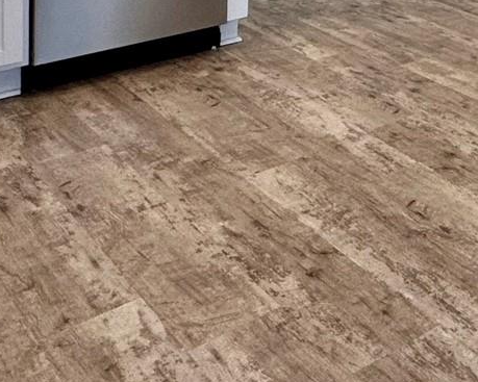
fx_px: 863
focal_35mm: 61
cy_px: -255
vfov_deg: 20.0
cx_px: 770
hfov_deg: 23.1
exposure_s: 1/120
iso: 125
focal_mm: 2.22
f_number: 2.2
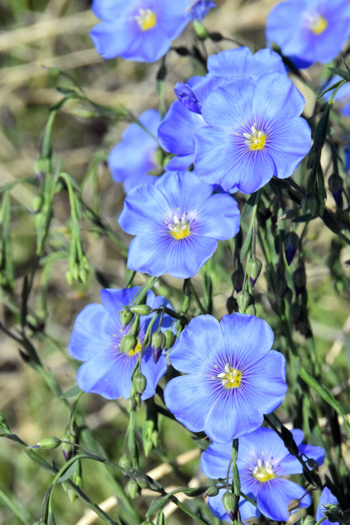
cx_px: 223
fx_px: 3613
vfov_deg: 8.3
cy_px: 348
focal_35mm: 248
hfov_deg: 5.5
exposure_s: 1/1250
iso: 2500
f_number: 18
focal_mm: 105
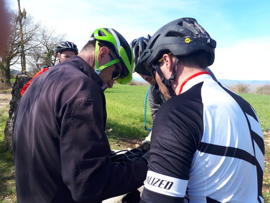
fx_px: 211
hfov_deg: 65.3
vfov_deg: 51.4
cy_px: 102
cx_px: 135
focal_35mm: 27
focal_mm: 3.6
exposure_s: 1/465
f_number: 1.9
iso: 40
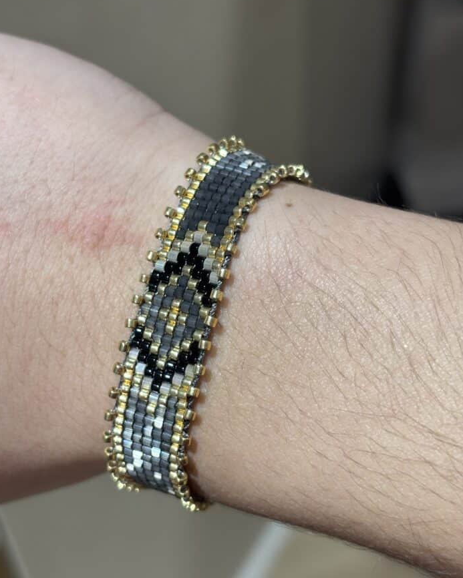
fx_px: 1028
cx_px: 243
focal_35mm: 60
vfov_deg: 31.4
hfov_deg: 25.4
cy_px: 311
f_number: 1.6
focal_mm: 5.96
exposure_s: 1/100
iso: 40
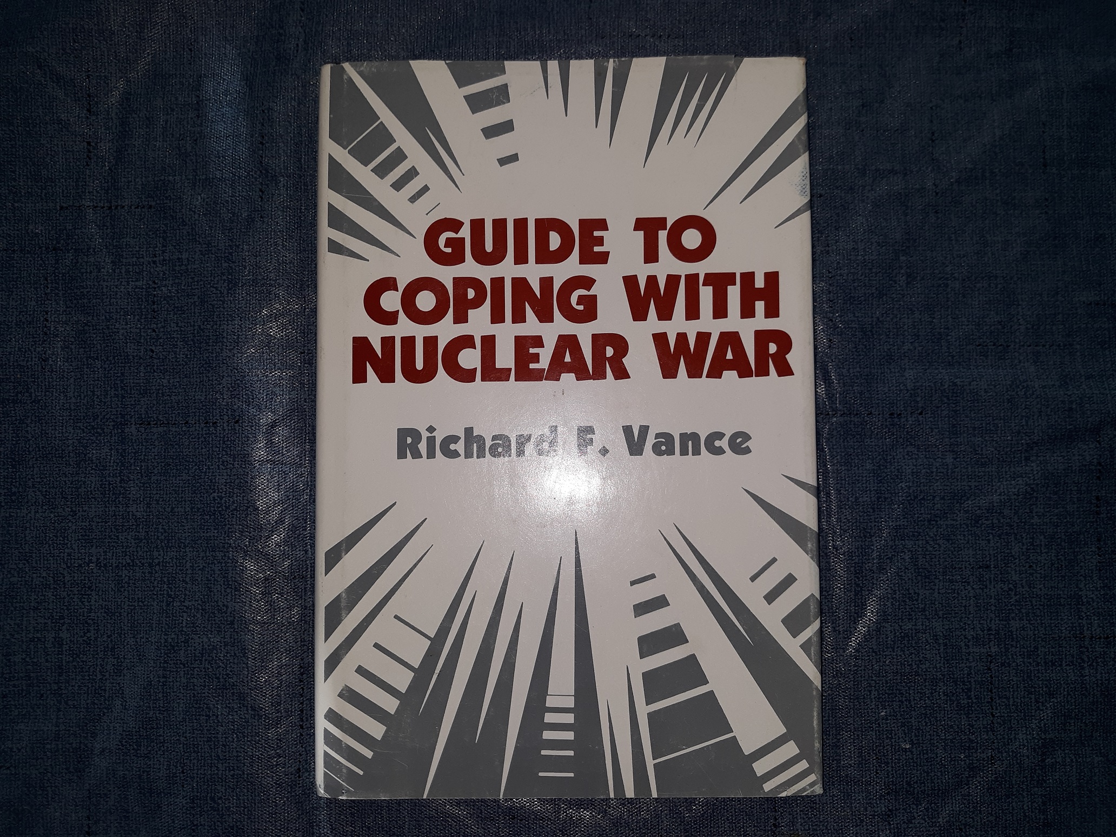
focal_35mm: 28
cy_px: 418
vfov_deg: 49.7
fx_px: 903
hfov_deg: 63.4
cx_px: 558
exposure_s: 1/315
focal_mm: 3.7
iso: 40
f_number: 1.7
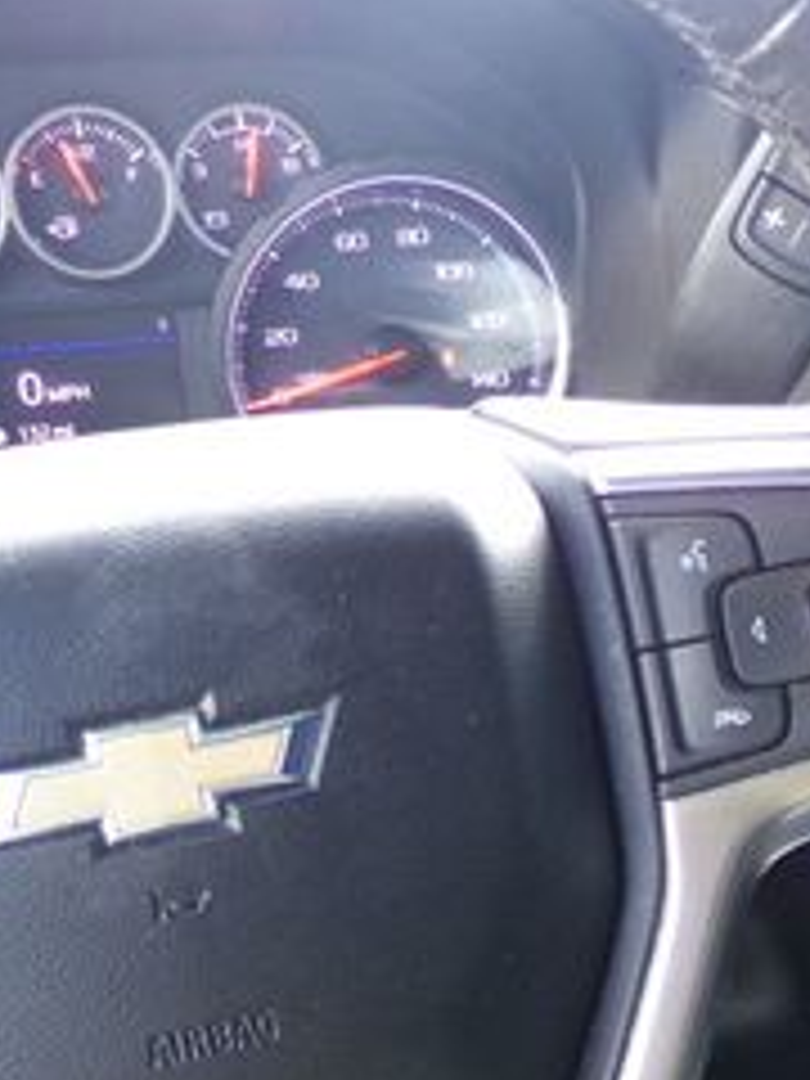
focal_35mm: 64
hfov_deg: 22.5
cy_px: 846
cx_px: 680
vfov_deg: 29.6
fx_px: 1997
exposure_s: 1/17
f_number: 3.7
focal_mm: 4.3
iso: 200
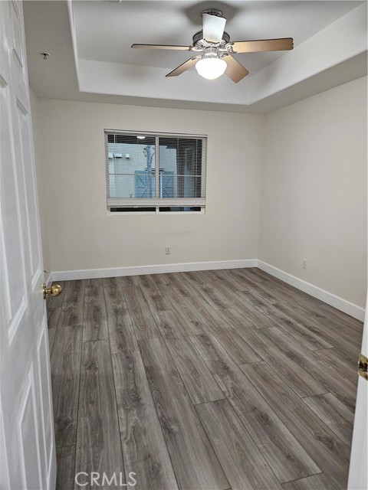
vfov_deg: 73.9
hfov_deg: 58.9
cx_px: 184
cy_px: 245
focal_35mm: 23
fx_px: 326
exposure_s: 1/60
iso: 640
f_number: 1.8
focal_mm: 5.4
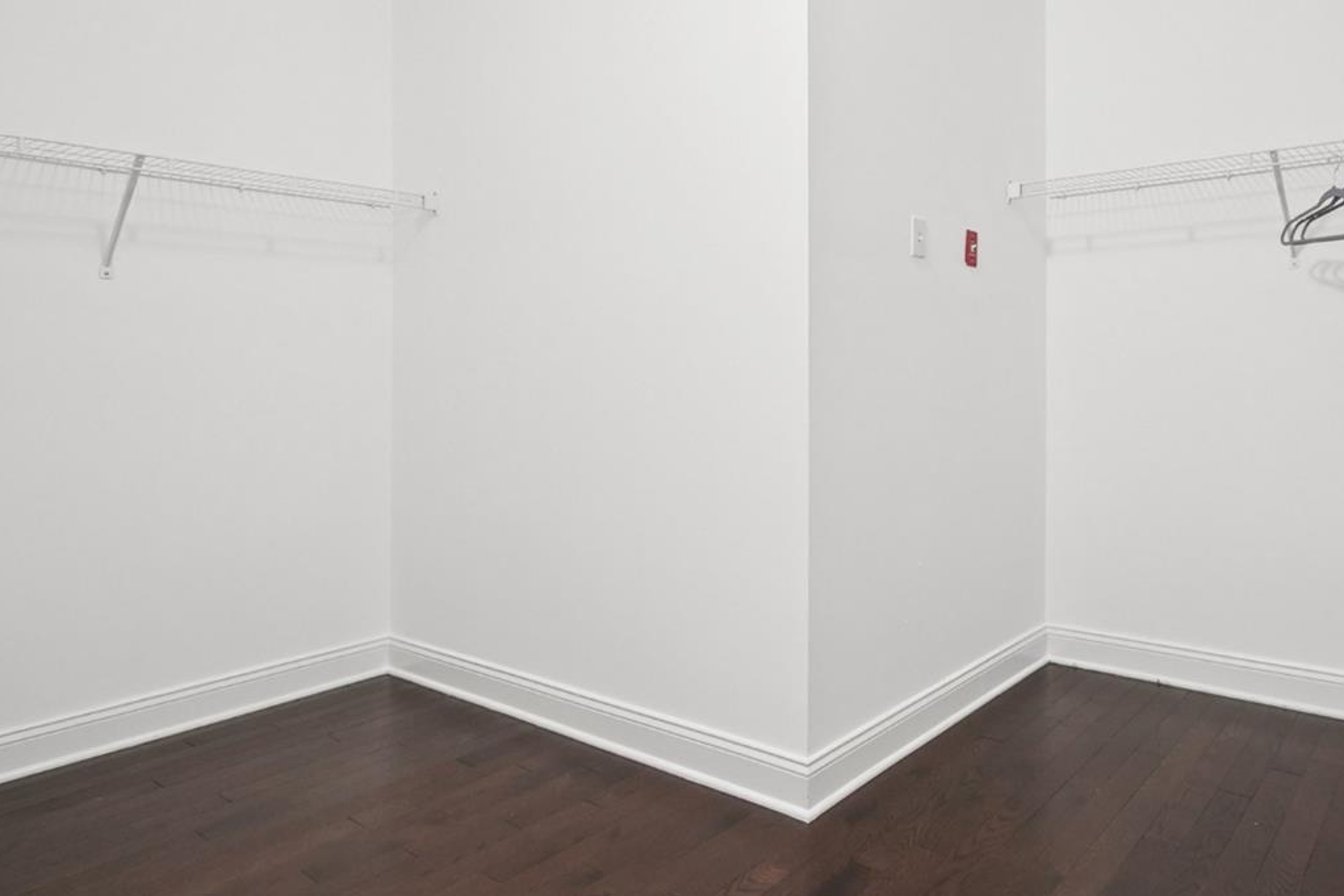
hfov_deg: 75.7
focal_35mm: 22
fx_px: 821
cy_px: 363
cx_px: 916
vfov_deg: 56.8
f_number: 9
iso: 640
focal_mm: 10
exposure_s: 1/5
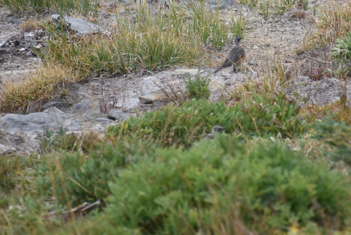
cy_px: 6
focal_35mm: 585
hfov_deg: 3.5
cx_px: 265
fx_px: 5706
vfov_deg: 2.4
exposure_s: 1/640
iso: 250
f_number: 5.6
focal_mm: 300
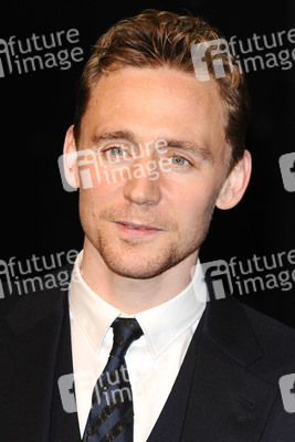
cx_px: 148
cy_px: 221
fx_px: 3039
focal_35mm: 248
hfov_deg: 5.6
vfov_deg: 8.3
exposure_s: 1/200
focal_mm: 165
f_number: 4.5
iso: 320
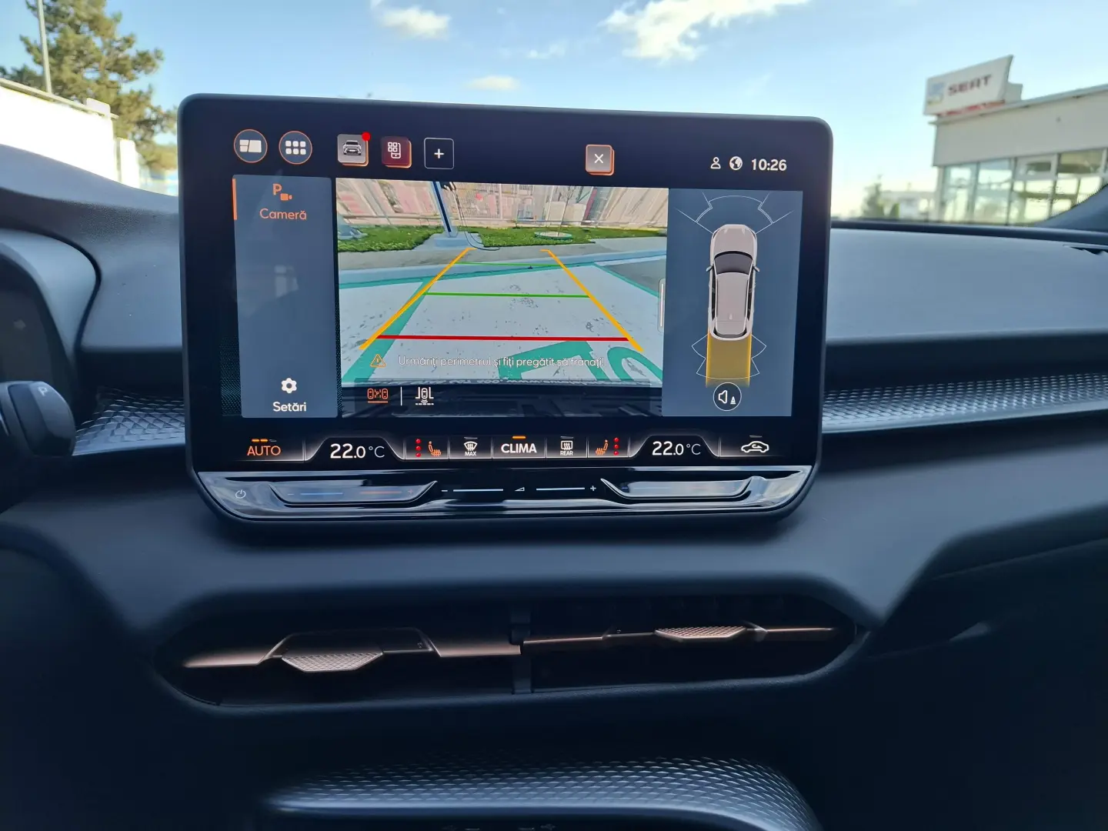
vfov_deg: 58.9
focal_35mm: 23
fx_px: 736
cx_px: 554
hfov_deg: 73.9
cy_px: 416
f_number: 1.8
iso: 50
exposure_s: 1/120
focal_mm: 5.54
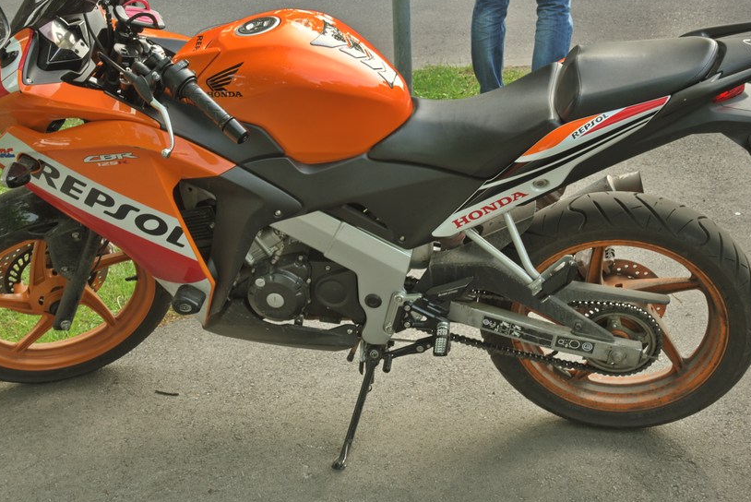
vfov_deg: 24.2
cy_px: 210
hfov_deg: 35.6
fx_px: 1169
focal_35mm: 56
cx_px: 340
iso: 200
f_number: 9
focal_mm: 38
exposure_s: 1/15
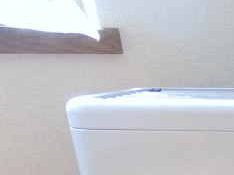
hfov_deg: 24.4
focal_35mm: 65
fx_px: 439
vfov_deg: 19.5
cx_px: 336
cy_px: 267
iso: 800
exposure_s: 1/1000
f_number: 2.7
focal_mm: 4.06
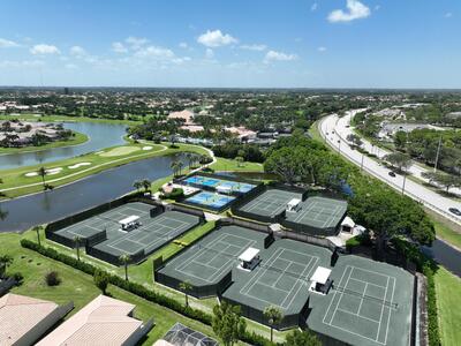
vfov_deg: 56.8
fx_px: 320
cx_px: 230
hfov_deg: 71.6
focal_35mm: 24
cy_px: 173
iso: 100
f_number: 2.8
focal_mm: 12.29
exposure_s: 1/1600
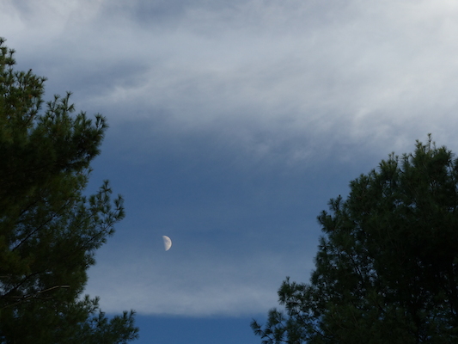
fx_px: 1601
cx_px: 229
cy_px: 172
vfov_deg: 12.3
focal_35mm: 121
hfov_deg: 16.3
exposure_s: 1/100
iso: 100
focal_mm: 21.8
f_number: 4
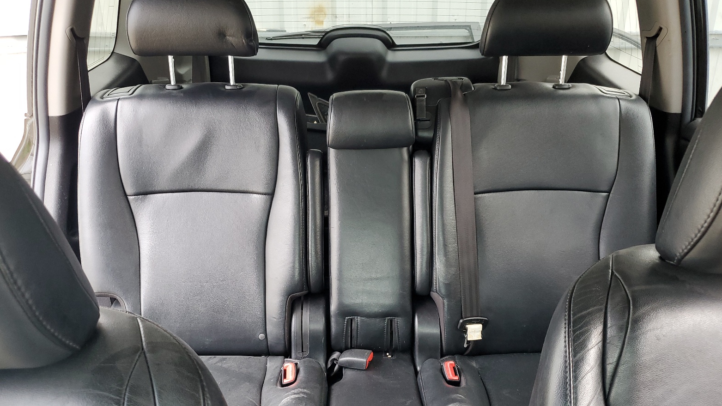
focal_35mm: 29
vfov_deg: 39.9
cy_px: 256
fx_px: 555
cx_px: 368
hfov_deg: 66.1
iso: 85
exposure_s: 1/60.2
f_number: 1.5
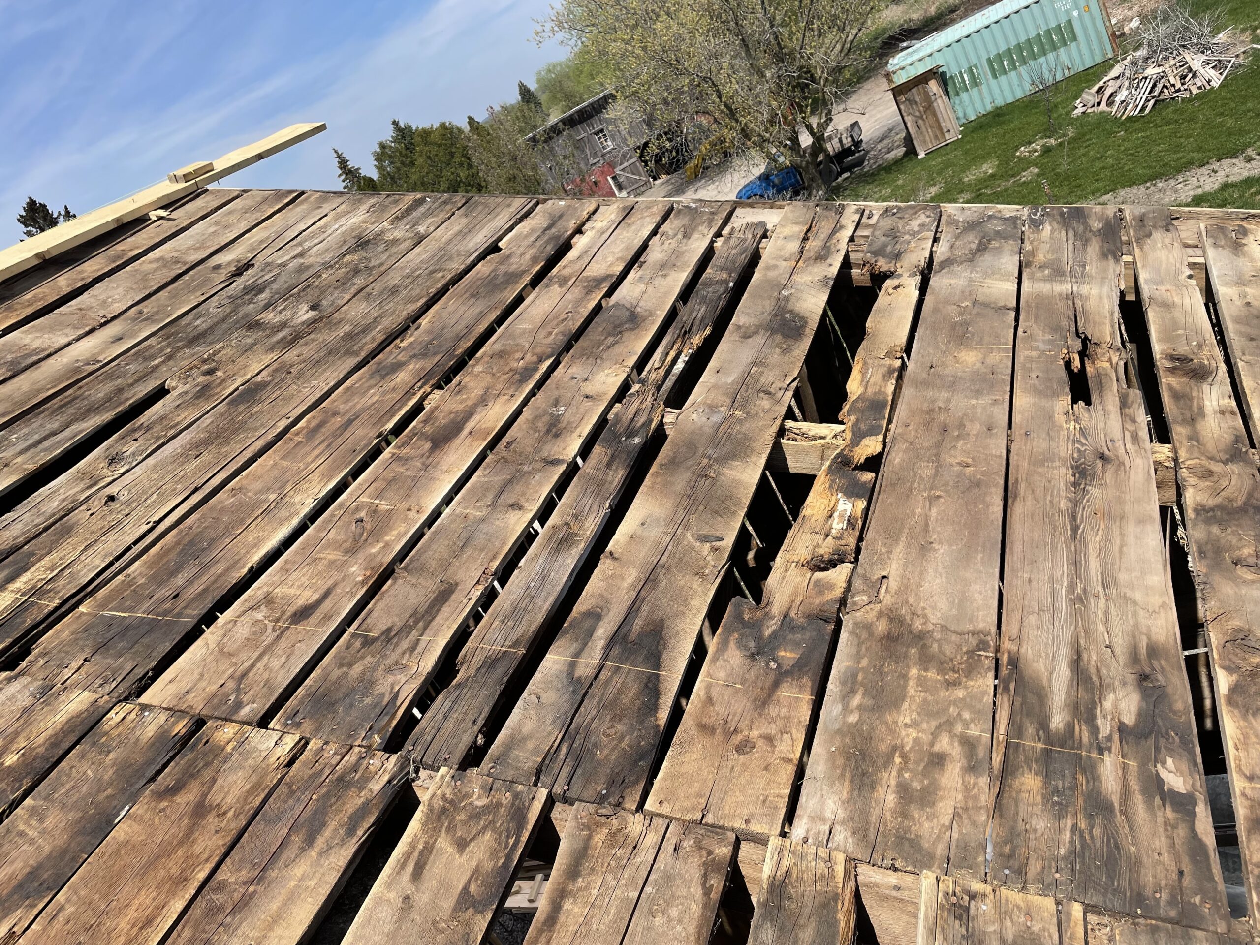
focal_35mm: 26
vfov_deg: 53.1
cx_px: 630
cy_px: 472
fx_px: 946
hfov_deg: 67.3
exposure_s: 1/3205
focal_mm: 4.2
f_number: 1.6
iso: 32
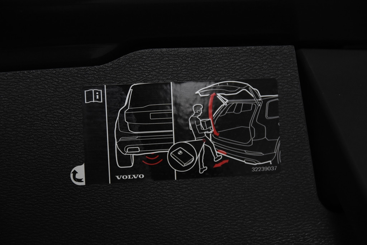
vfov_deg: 13.0
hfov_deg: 19.5
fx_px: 1070
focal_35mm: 105
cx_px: 184
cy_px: 122
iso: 1600
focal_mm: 70
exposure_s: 1/320
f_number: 4.5
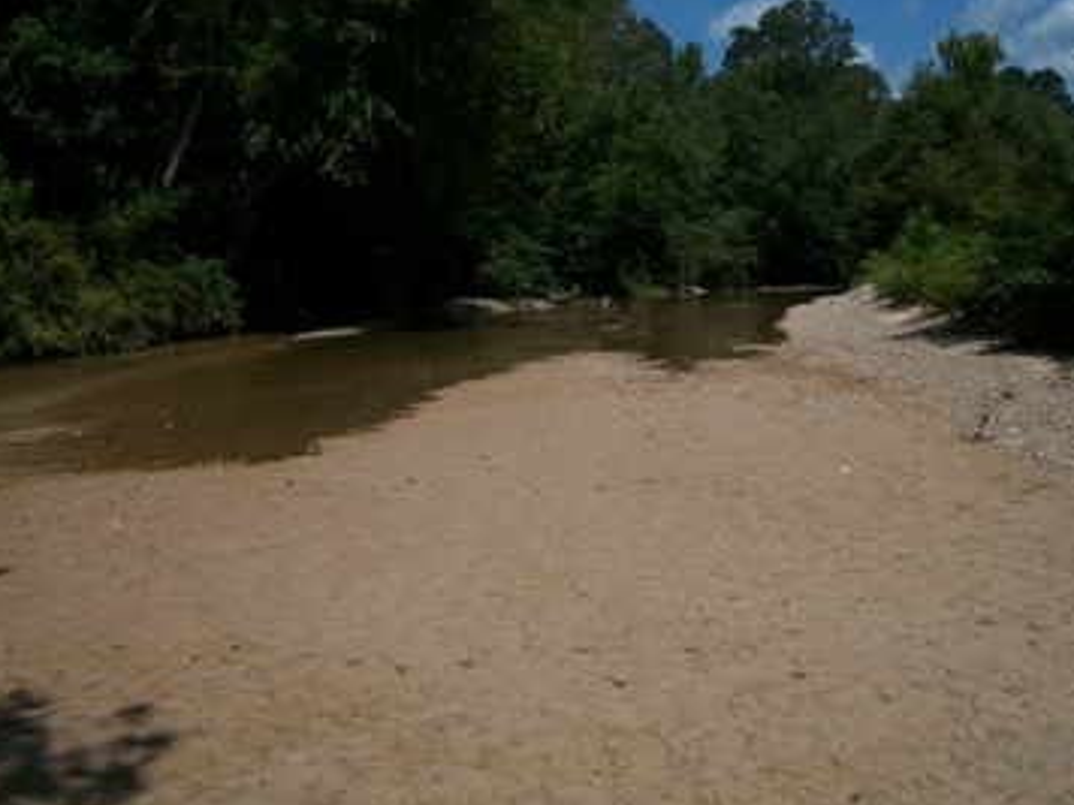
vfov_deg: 39.6
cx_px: 540
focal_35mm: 36
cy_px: 446
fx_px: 1117
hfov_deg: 51.4
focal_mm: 5.7
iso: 80
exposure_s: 1/1000
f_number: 5.5
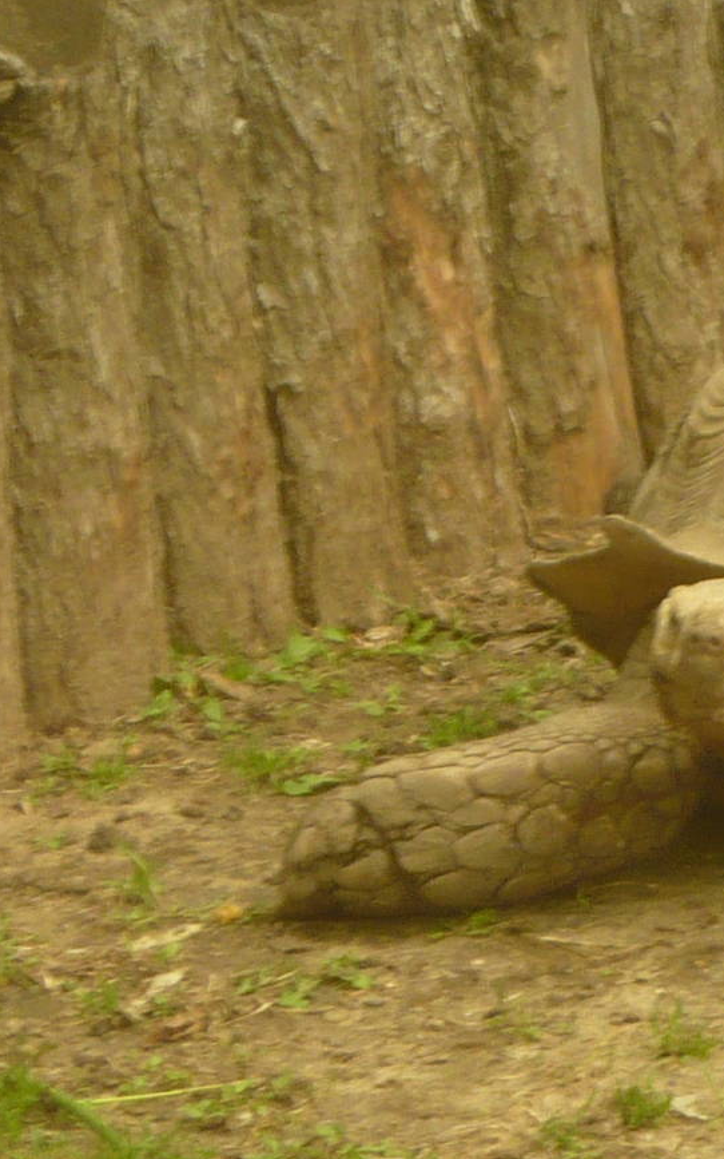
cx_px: 936
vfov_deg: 6.7
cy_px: 639
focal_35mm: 313
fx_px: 9880
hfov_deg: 4.2
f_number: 5.1
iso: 160
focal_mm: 16.5
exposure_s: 1/125
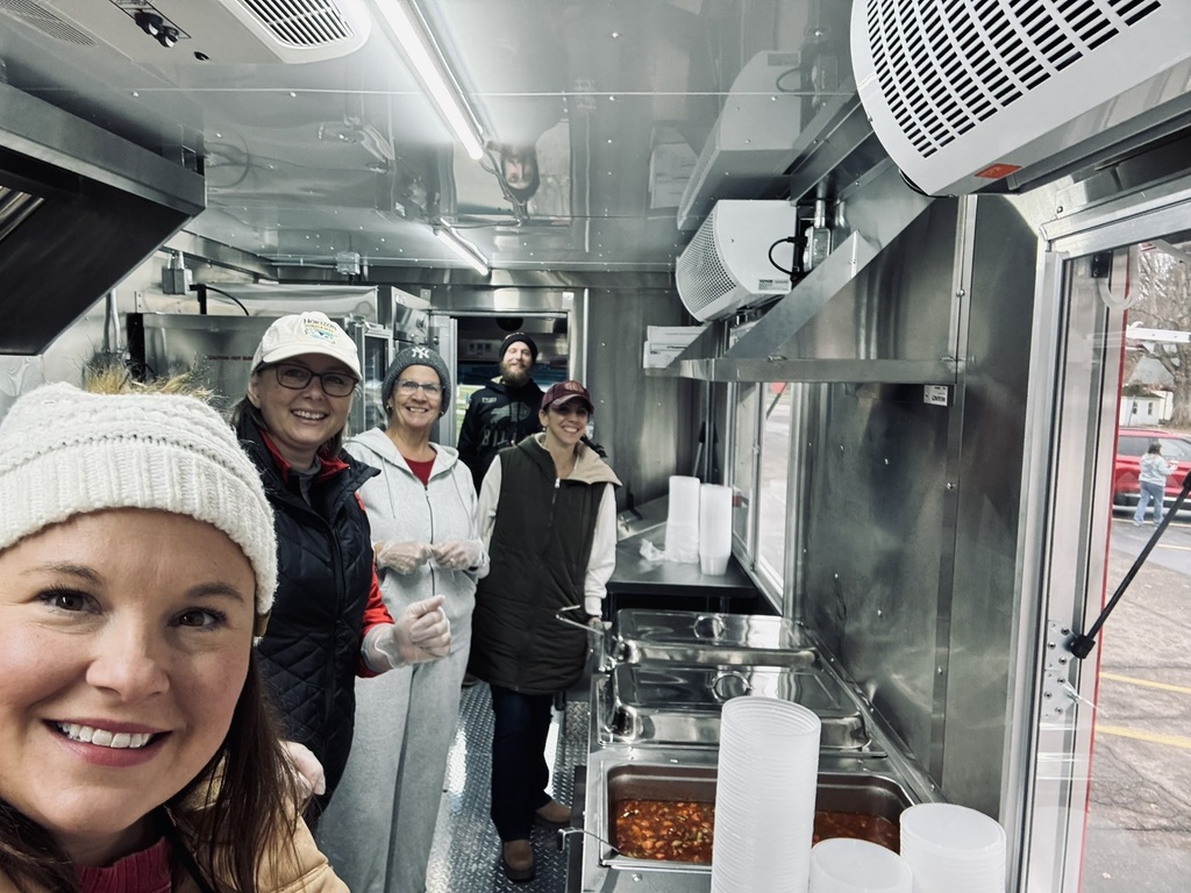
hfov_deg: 73.9
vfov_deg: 58.9
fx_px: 791
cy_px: 446
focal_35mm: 23
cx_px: 596
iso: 64
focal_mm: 2.69
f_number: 1.9
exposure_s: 1/41
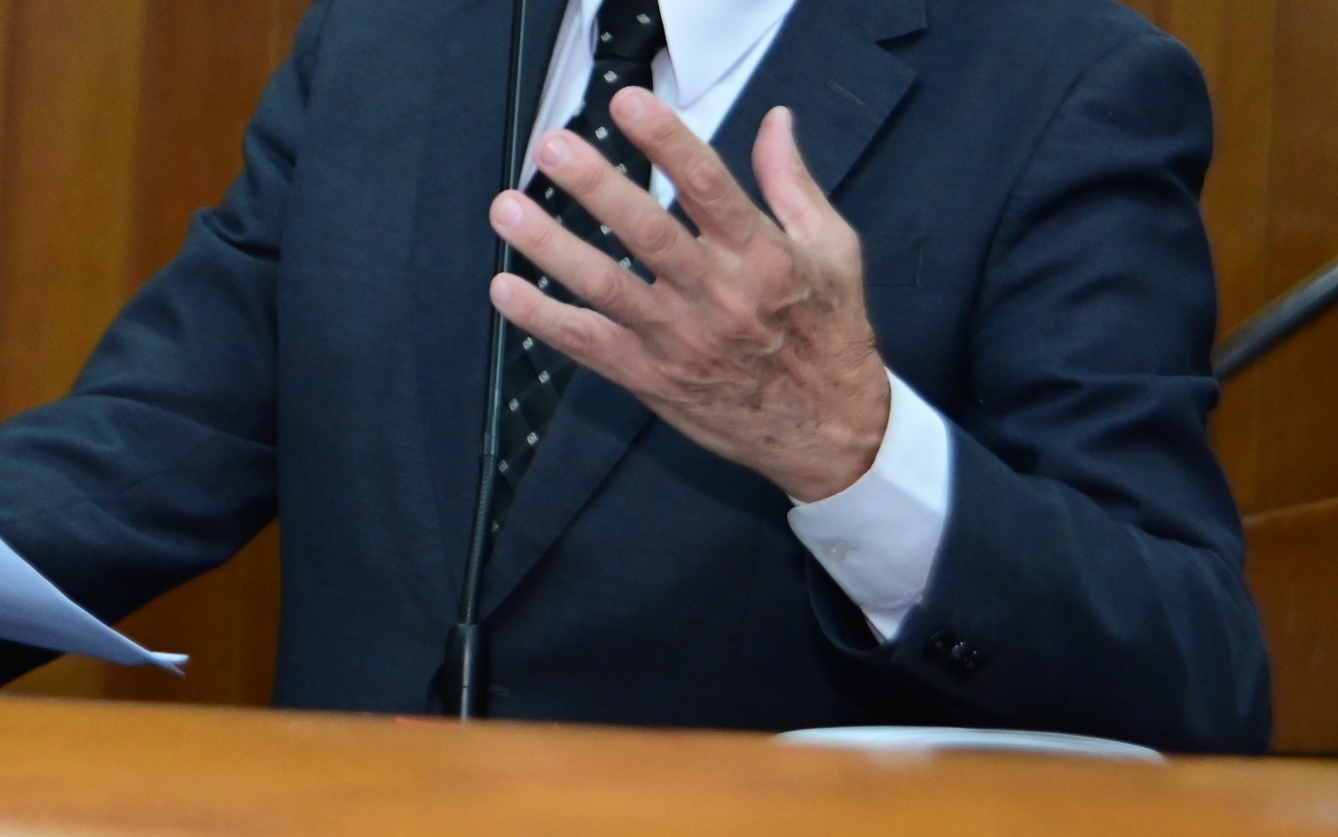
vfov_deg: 7.0
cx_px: 413
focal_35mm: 188
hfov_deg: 11.1
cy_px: -5
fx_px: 6856
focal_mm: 92
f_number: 5.6
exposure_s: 1/250
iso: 5000
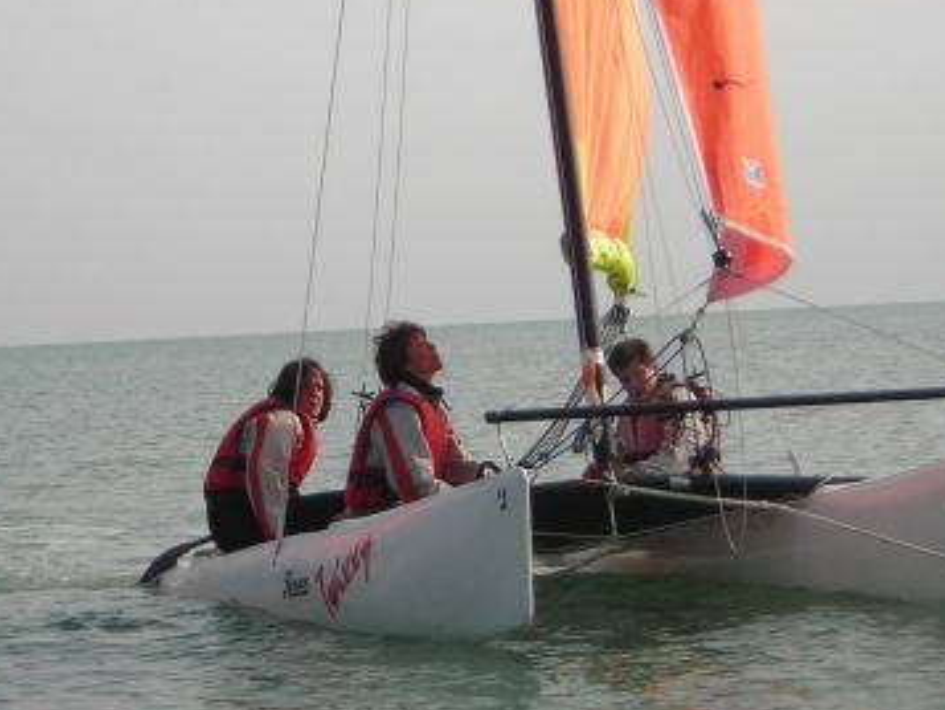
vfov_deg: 10.7
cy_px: 178
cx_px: 177
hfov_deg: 14.2
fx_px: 3769
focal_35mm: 138
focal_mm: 12.7
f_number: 8.4
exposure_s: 1/142
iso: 50
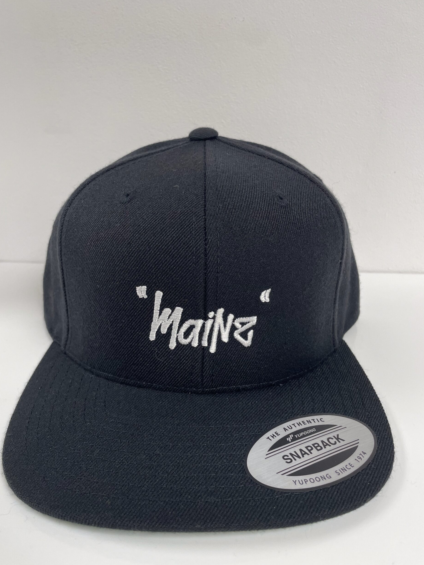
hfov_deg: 51.4
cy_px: 281
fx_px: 441
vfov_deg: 65.3
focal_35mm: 27
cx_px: 207
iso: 100
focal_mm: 4.2
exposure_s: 1/100
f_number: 1.6
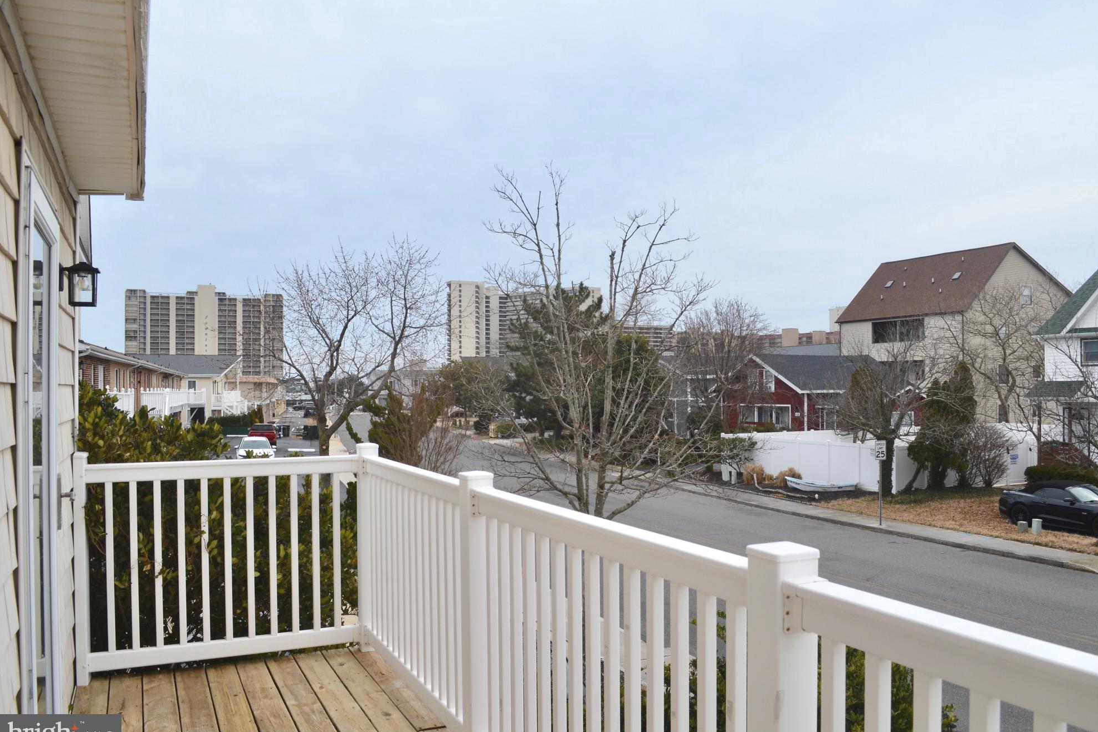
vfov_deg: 46.4
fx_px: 854
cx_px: 569
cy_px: 377
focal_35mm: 28
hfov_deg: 65.5
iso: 125
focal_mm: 18
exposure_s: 1/250
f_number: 8
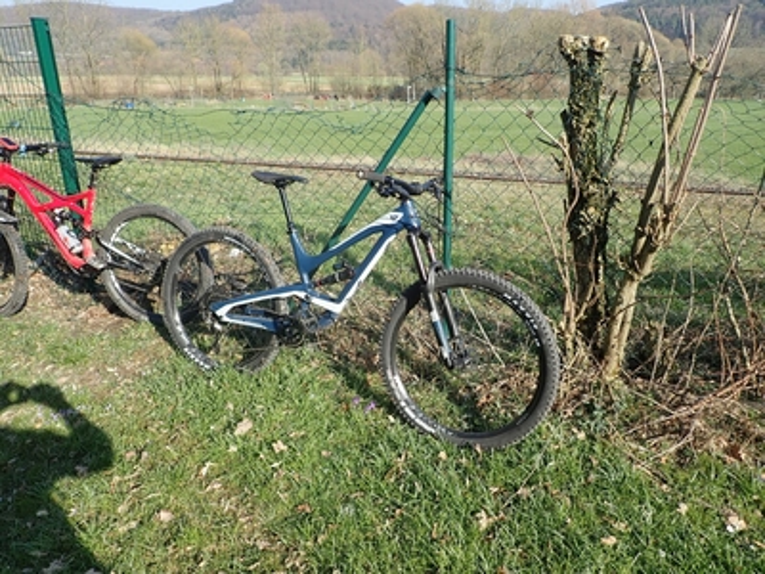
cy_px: 287
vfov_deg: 54.9
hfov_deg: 69.4
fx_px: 552
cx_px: 382
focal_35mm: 25
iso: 100
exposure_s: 1/640
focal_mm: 4.5
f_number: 2.8
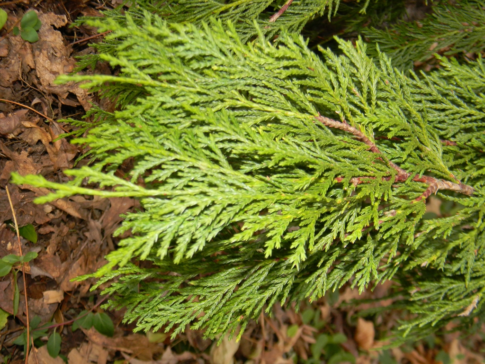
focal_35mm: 41
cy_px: 182
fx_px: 574
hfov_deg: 45.8
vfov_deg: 35.1
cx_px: 242
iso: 173
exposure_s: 1/30
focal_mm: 7.3
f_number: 7.6
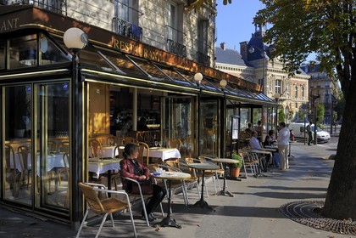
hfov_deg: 63.7
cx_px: 178
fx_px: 287
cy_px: 119
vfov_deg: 45.0
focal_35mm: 29
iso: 200
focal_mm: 29
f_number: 10
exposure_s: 1/160
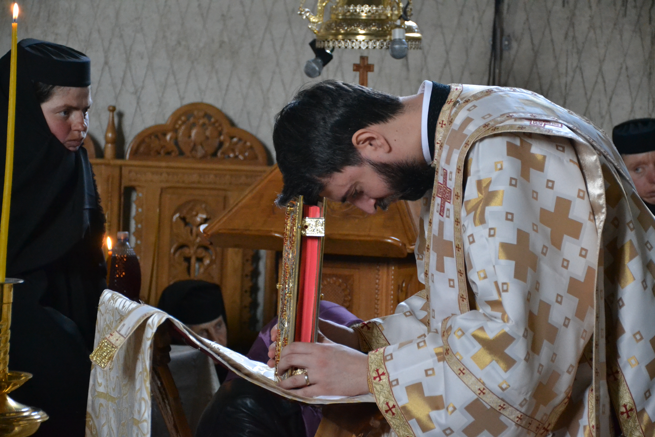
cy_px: 218
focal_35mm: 128
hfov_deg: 16.1
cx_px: 328
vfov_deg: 10.8
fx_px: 2320
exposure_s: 1/60
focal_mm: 85
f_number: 5.3
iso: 3200
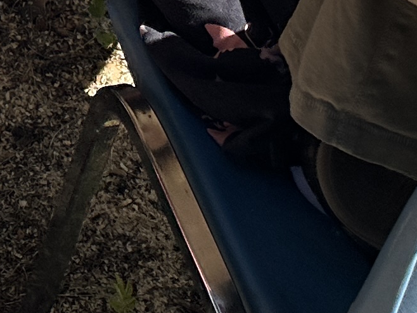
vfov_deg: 8.5
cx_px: -200
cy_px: -606
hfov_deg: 12.8
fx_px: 1771
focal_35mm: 147
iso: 80
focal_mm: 6.86
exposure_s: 1/5263
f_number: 1.78
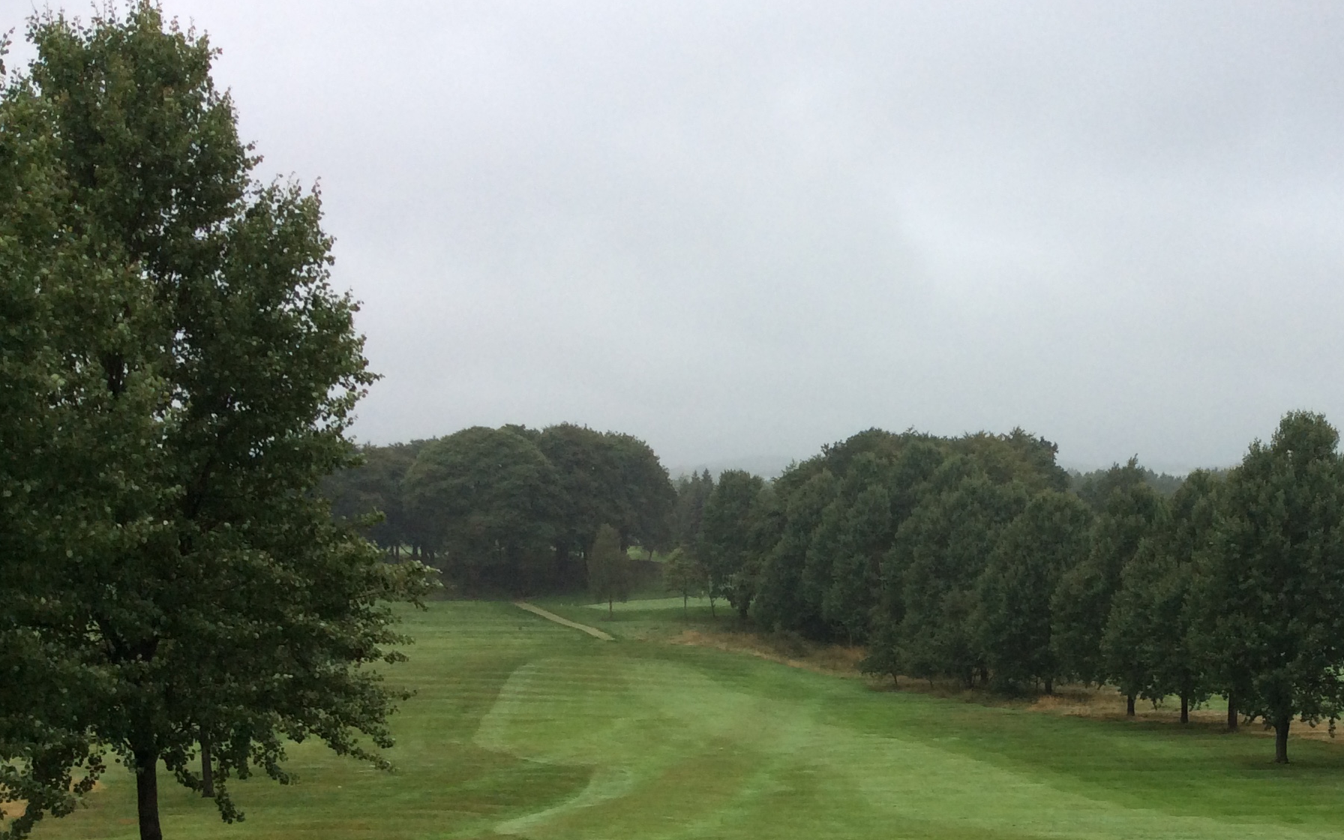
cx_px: 947
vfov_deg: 25.9
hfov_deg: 40.3
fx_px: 1795
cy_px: 663
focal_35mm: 49
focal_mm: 3.3
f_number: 2.4
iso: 32
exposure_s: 1/115
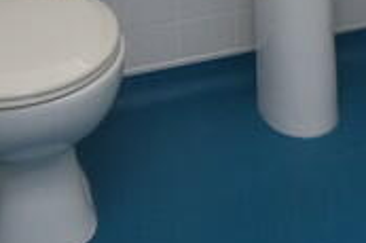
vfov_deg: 13.6
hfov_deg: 22.3
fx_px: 904
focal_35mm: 89
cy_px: -206
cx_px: 336
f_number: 5.6
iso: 400
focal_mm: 10
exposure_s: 1/125
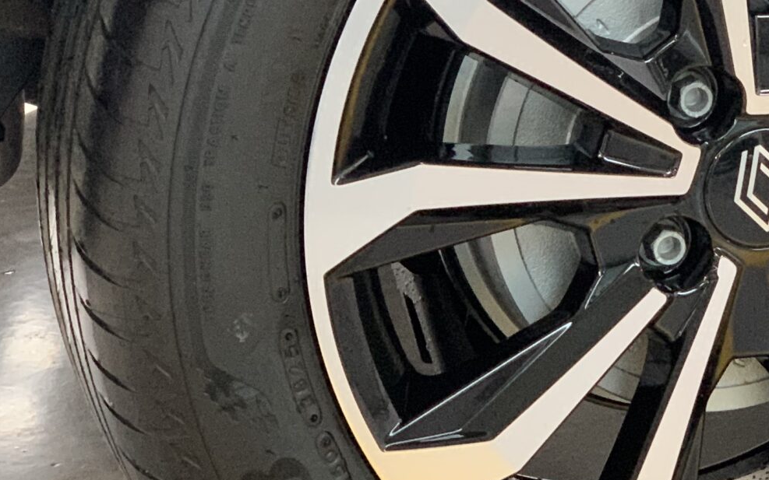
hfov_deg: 14.4
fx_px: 2997
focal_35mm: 143
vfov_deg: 9.1
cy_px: 37
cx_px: 795
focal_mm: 6
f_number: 2.4
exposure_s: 1/52
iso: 500
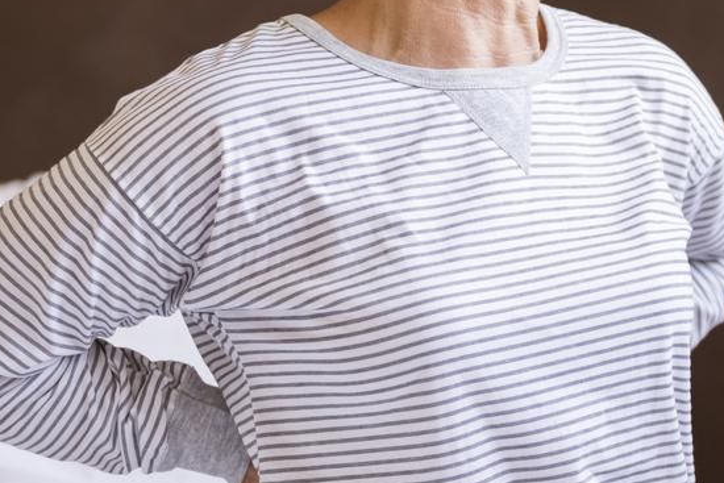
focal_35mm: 122
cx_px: 373
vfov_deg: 11.2
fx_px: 2454
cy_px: 243
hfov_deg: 16.8
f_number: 2.8
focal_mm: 48
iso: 200
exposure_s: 1/100
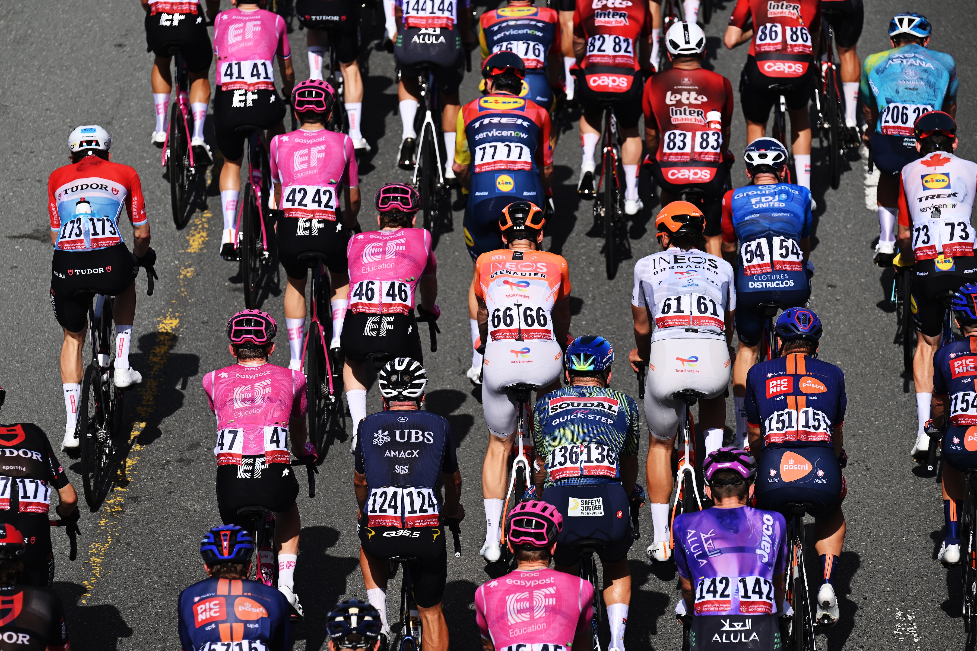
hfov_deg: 10.3
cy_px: 326
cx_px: 488
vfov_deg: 6.9
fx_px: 5427
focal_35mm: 200
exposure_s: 1/4000
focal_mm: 200
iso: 250
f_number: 4.5
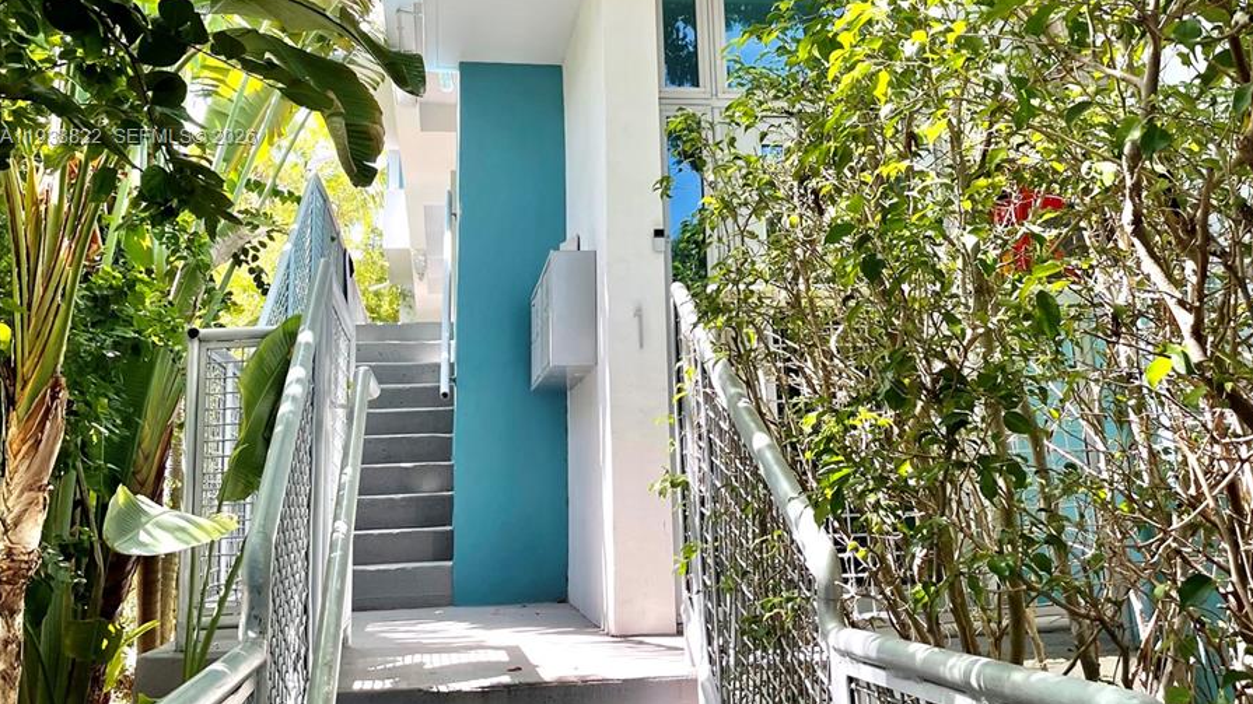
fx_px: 1262
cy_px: 139
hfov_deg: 52.8
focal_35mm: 38
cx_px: 627
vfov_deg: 30.4
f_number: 1.6
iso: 32
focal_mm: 4.2
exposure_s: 1/242
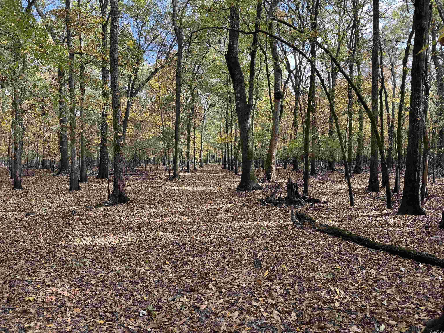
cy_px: 166
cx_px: 222
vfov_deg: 56.8
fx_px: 308
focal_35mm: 24
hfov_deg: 71.6
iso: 64
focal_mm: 6.76
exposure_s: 1/267
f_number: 1.78
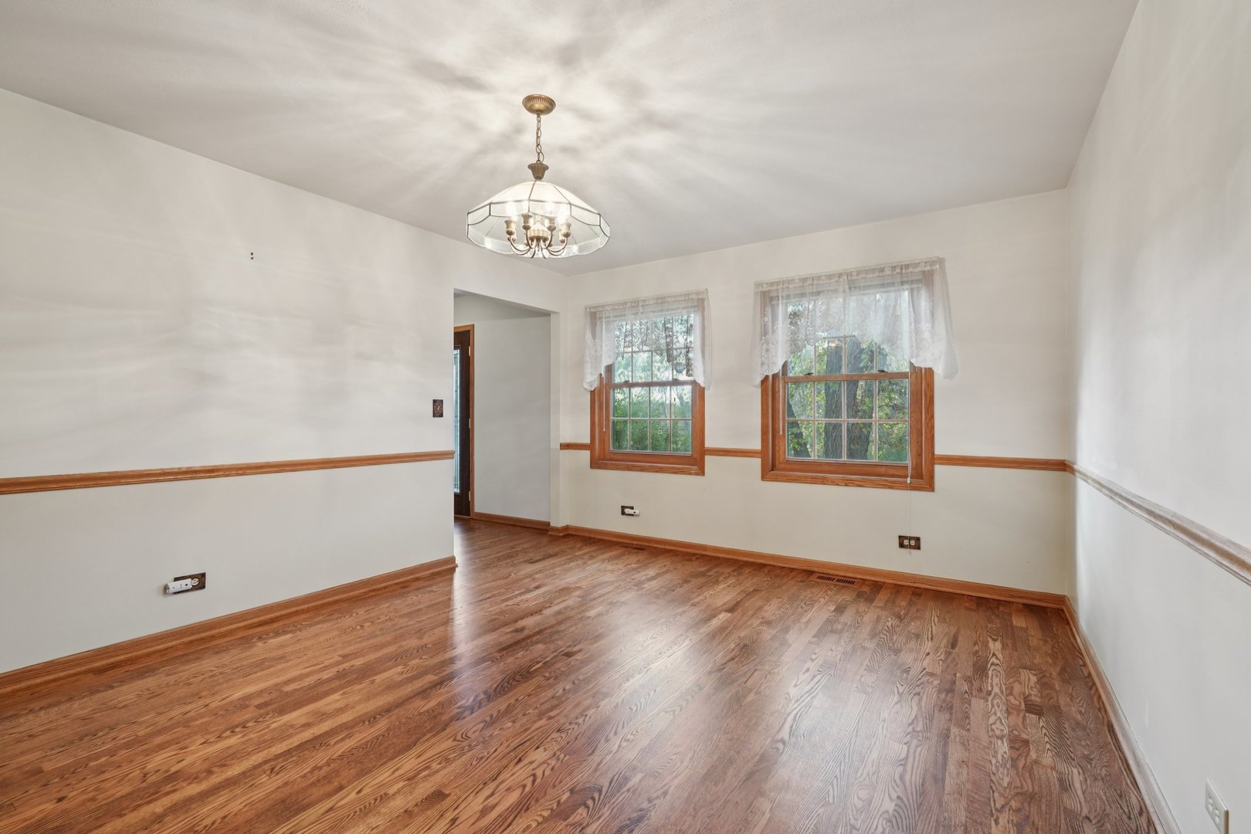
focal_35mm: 16
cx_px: 626
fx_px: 556
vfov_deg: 73.7
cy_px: 417
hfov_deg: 96.7
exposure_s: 1/13
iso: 320
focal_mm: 16
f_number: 8
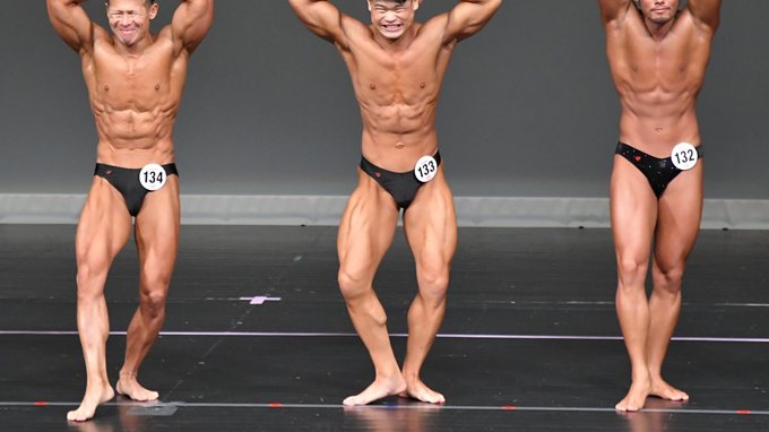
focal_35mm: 376
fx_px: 7665
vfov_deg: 3.2
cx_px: 366
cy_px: 156
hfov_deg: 5.7
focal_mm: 210
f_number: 5.6
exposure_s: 1/400
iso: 5000
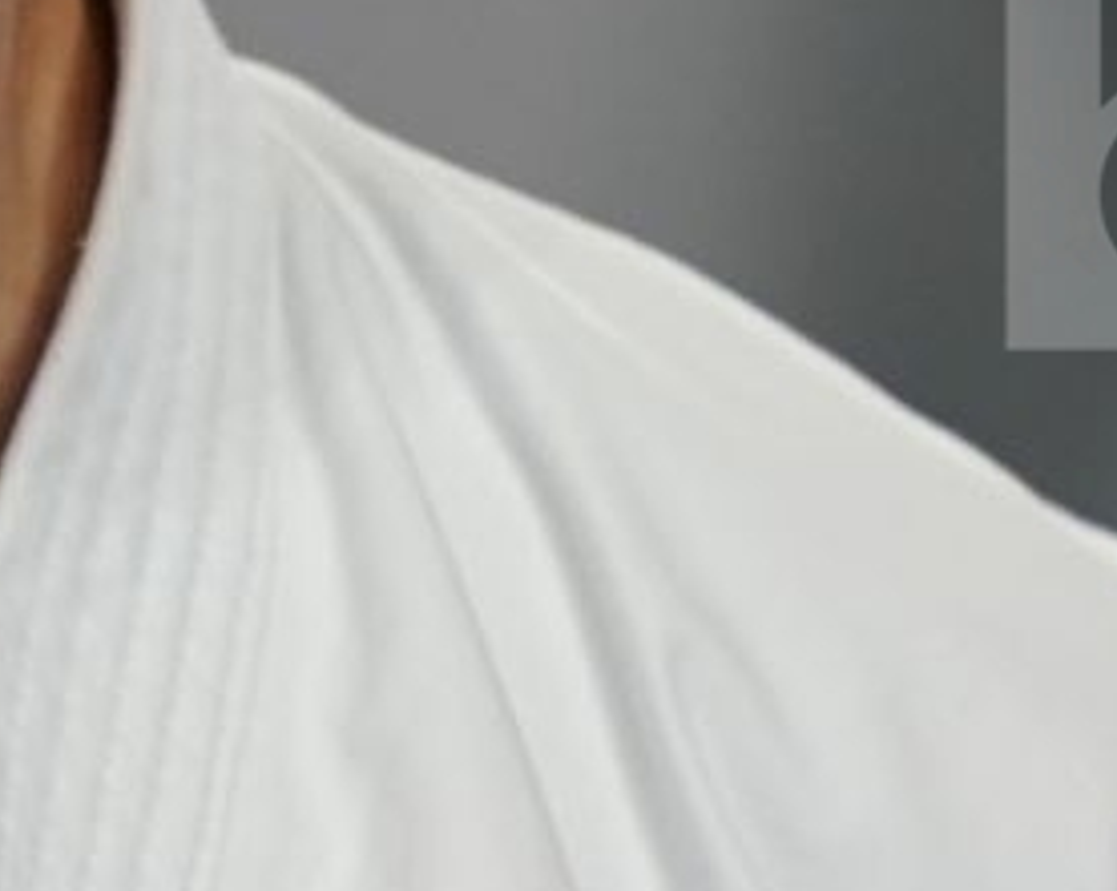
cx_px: 16
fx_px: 120967
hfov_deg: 0.5
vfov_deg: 0.4
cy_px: -16
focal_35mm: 3663
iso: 500
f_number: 2.8
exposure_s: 1/500
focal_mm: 400
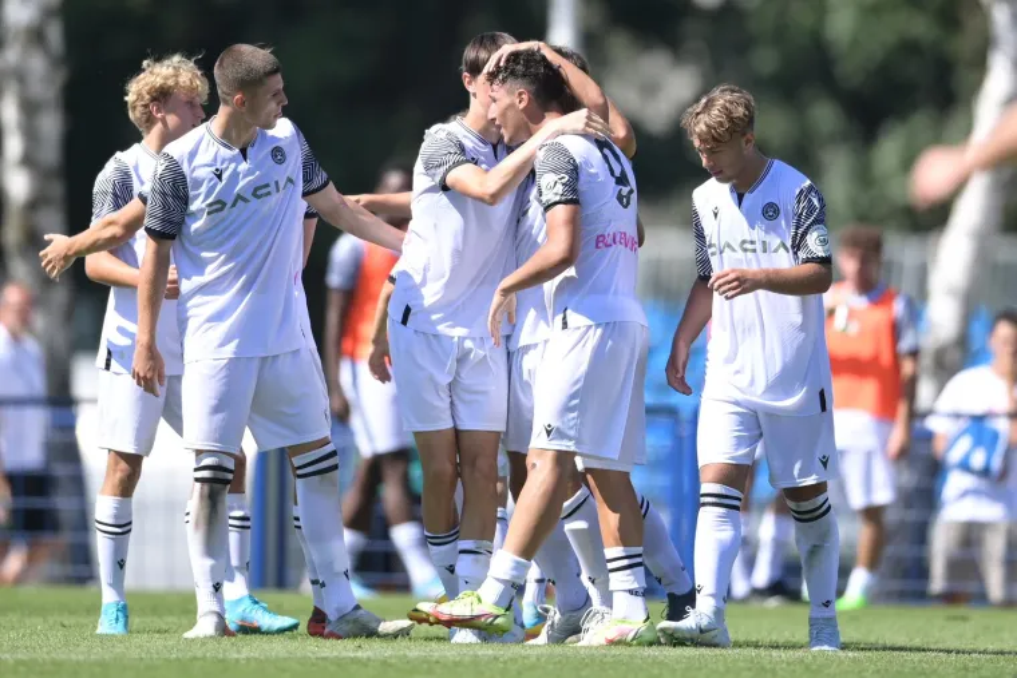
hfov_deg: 5.2
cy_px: 339
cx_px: 508
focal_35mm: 400
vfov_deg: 3.4
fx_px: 11301
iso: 200
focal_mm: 400
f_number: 2.8
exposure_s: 1/2500
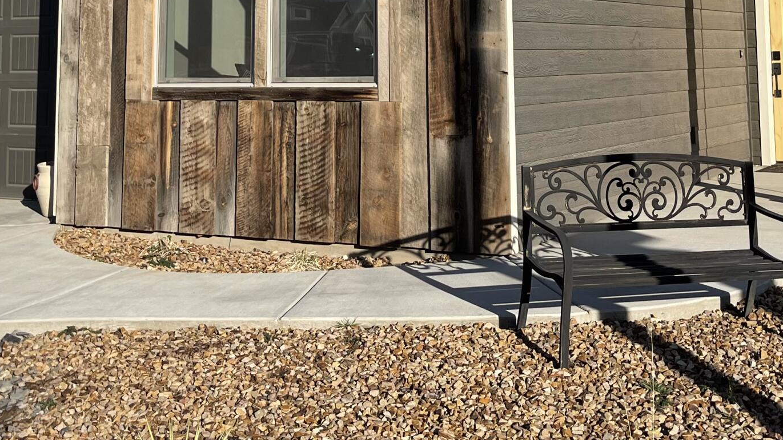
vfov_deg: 18.2
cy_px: -123
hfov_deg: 33.8
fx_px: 1287
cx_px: 421
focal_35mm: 62
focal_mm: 5.1
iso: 32
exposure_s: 1/3663
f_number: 1.6
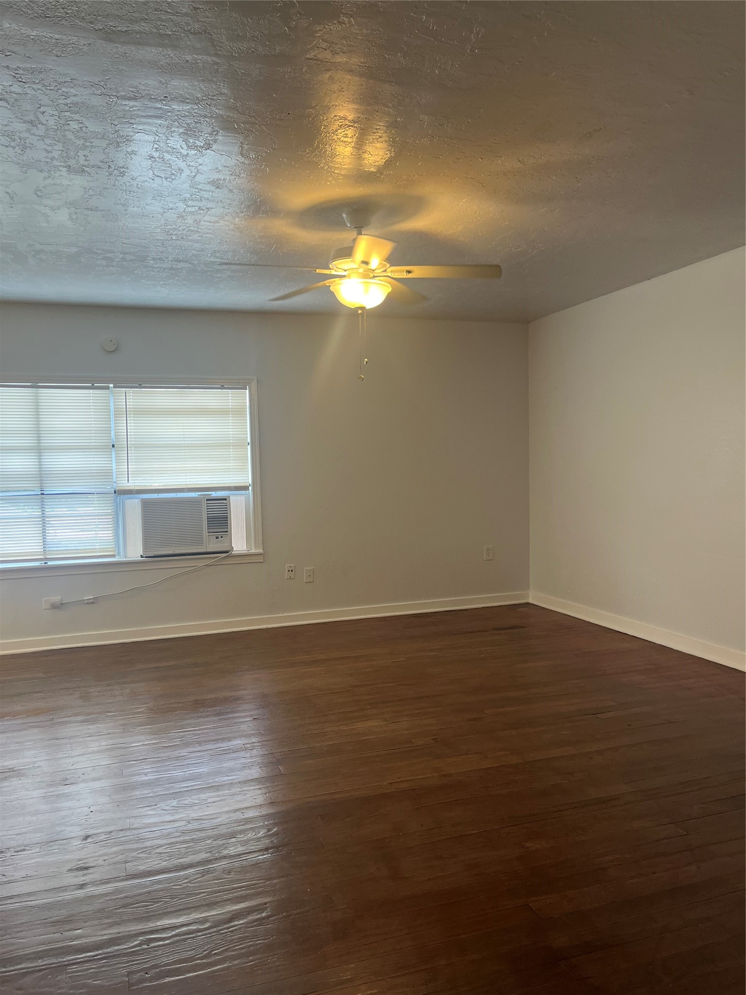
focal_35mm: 26
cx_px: 373
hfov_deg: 53.1
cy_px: 498
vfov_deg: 67.3
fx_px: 747
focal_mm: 5.1
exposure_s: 1/120
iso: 100
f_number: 1.6
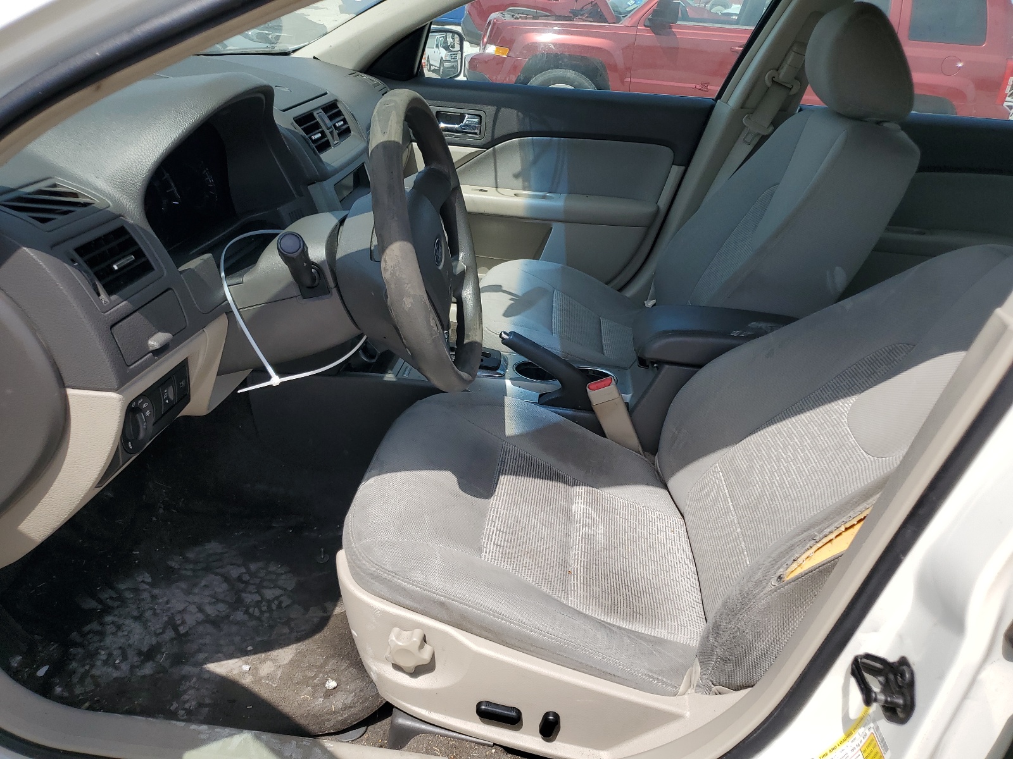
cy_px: 380
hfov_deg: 67.3
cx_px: 506
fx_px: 761
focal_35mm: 26
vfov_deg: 53.1
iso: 50
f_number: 1.5
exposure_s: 1/2500
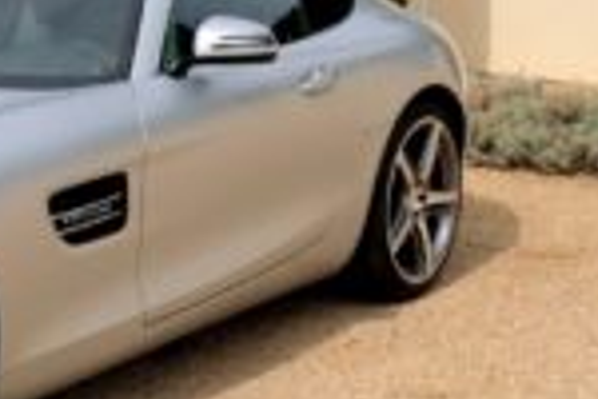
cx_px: -151
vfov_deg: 15.2
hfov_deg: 20.8
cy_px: 144
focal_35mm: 90
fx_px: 1495
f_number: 8
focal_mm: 20
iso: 400
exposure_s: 1/850
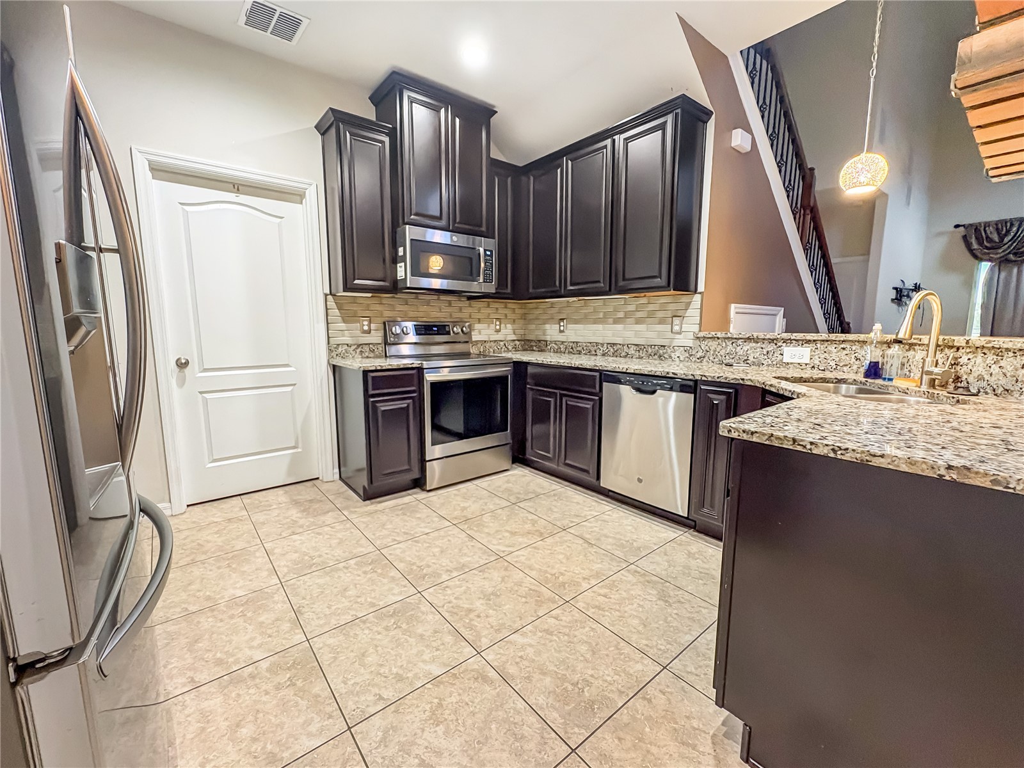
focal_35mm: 14
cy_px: 384
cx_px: 512
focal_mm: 2.22
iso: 500
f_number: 2.2
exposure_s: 1/60
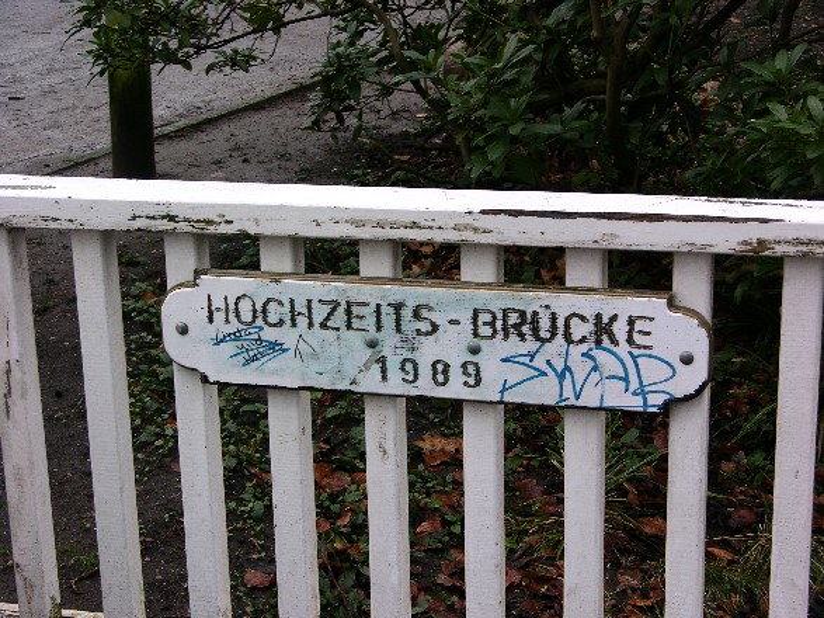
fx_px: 1856
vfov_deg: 18.9
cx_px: 412
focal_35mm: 78
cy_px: 309
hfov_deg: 25.0
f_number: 3.8
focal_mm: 19.9
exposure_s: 1/40.7
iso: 50
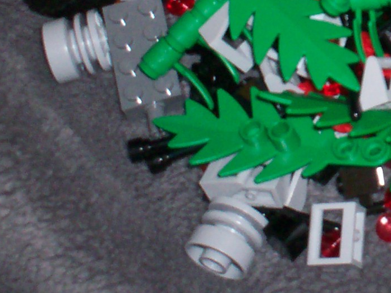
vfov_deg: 10.9
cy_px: -72
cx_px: 582
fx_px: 1503
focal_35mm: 133
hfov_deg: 13.9
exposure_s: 1/60
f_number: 4.5
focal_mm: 6
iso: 140
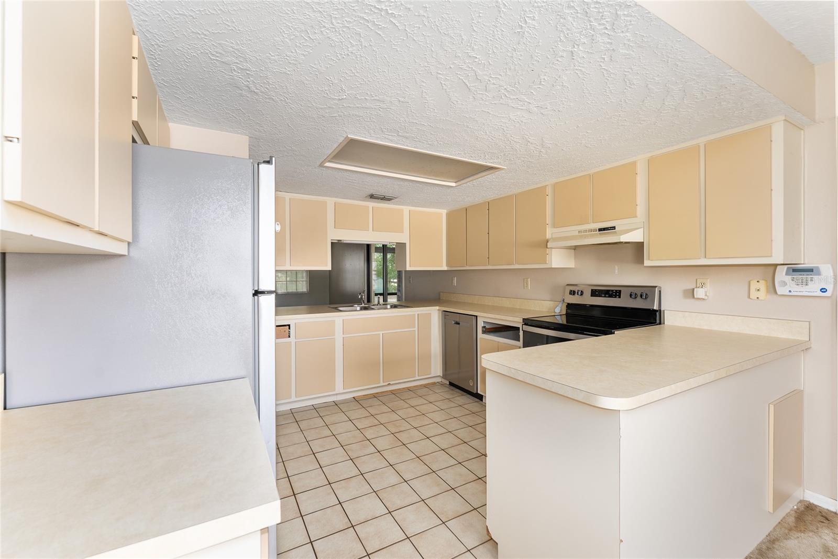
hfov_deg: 100.8
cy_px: 280
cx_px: 419
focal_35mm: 15
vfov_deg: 77.7
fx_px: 347
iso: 400
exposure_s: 1/4
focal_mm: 14.9
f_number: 7.1
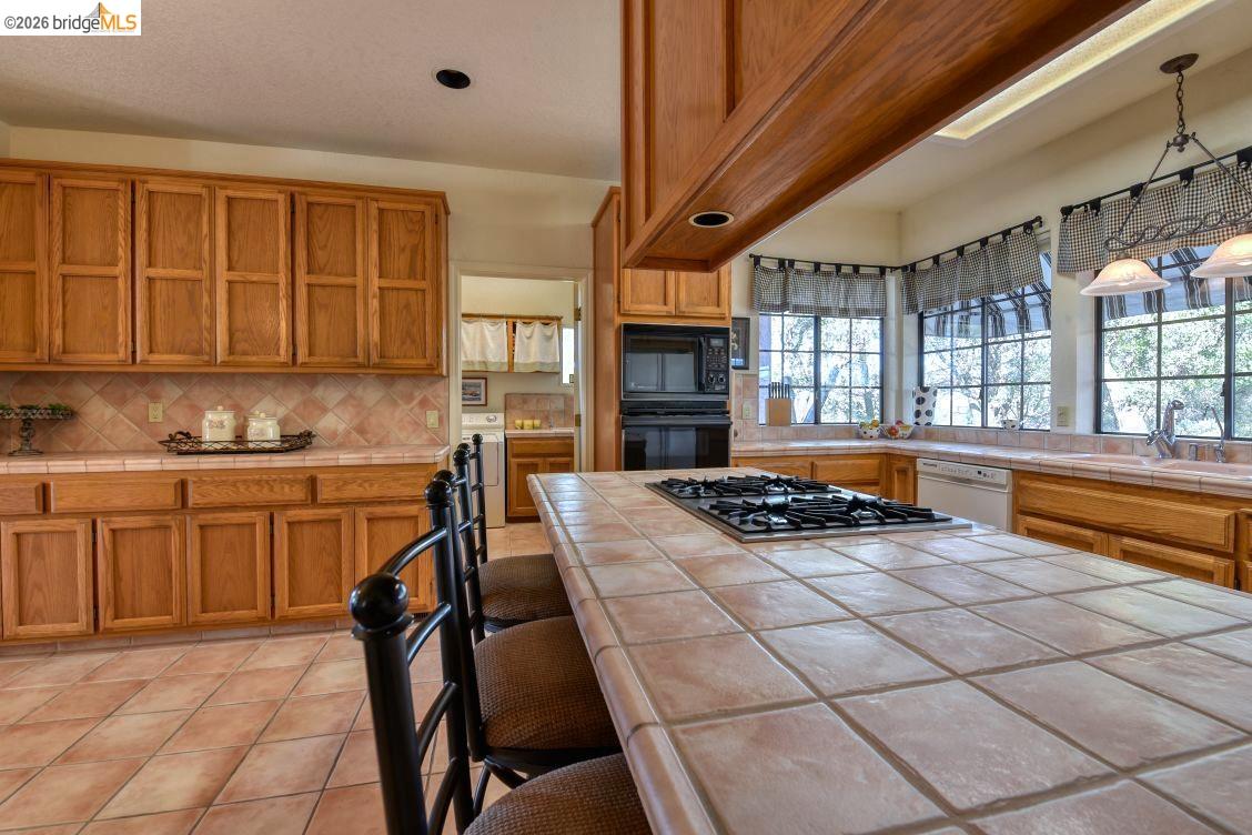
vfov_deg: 77.3
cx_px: 626
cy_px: 418
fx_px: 522
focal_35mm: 15
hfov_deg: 100.4
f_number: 11
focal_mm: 15
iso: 400
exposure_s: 1/2.5
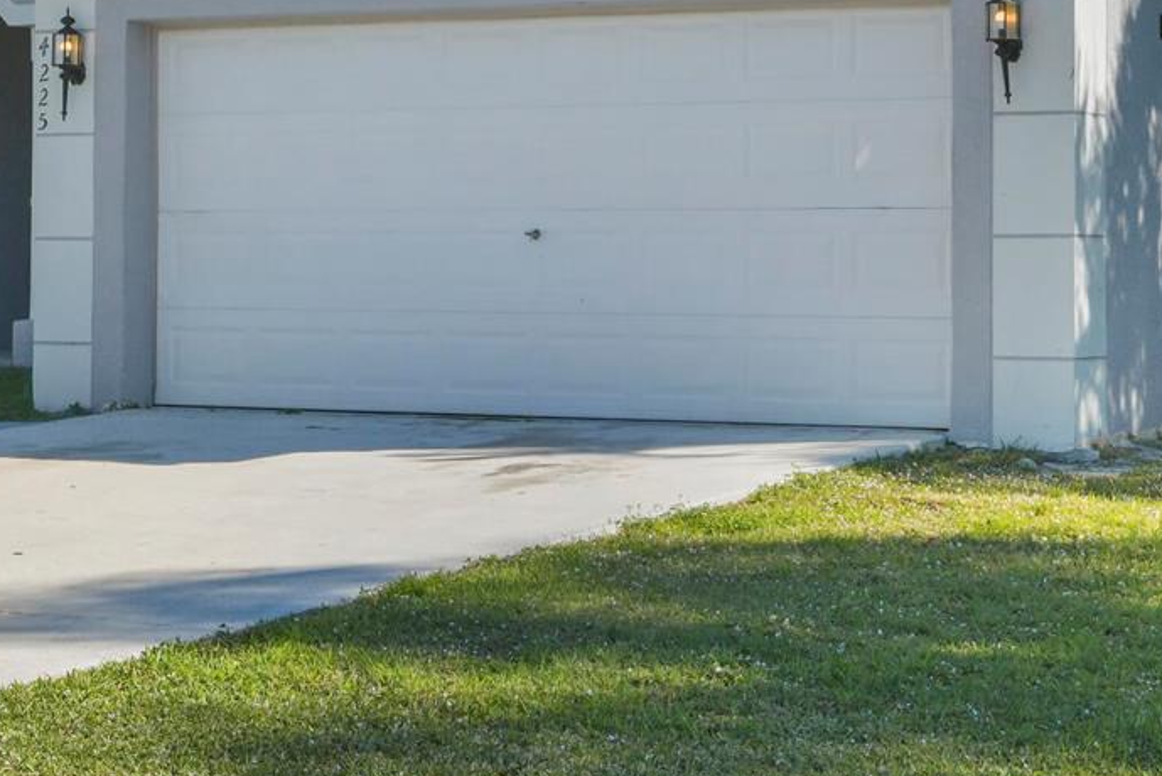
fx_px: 3261
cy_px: 249
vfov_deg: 13.5
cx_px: 575
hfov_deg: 20.2
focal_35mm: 101
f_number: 11
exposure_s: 1/30
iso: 320
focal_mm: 34
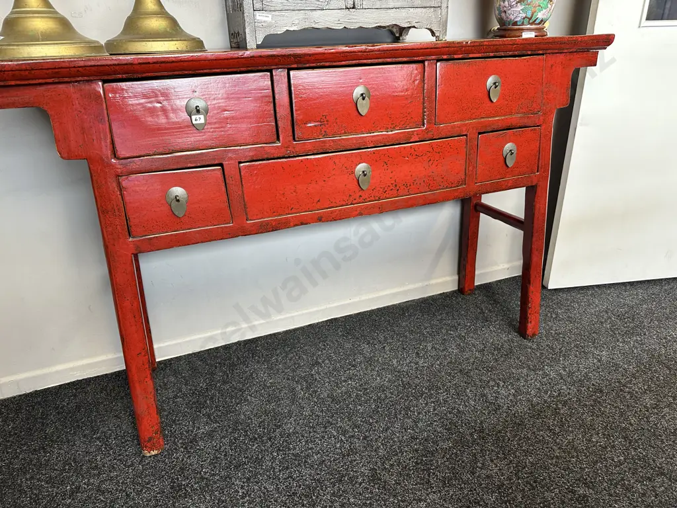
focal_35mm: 24
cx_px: 338
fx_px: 469
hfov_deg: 71.6
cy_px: 254
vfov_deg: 56.8
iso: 160
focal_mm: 6.86
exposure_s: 1/50
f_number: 1.78
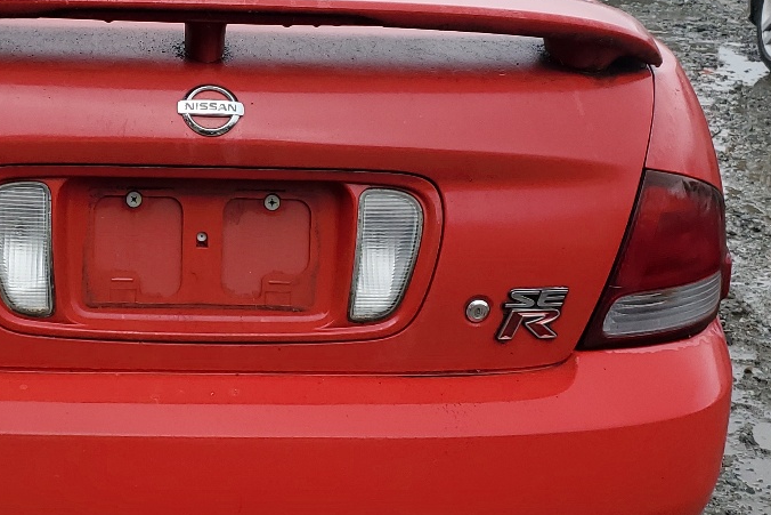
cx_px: 165
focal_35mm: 64
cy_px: 175
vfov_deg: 21.2
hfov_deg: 30.7
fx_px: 1371
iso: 50
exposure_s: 1/323
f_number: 1.5
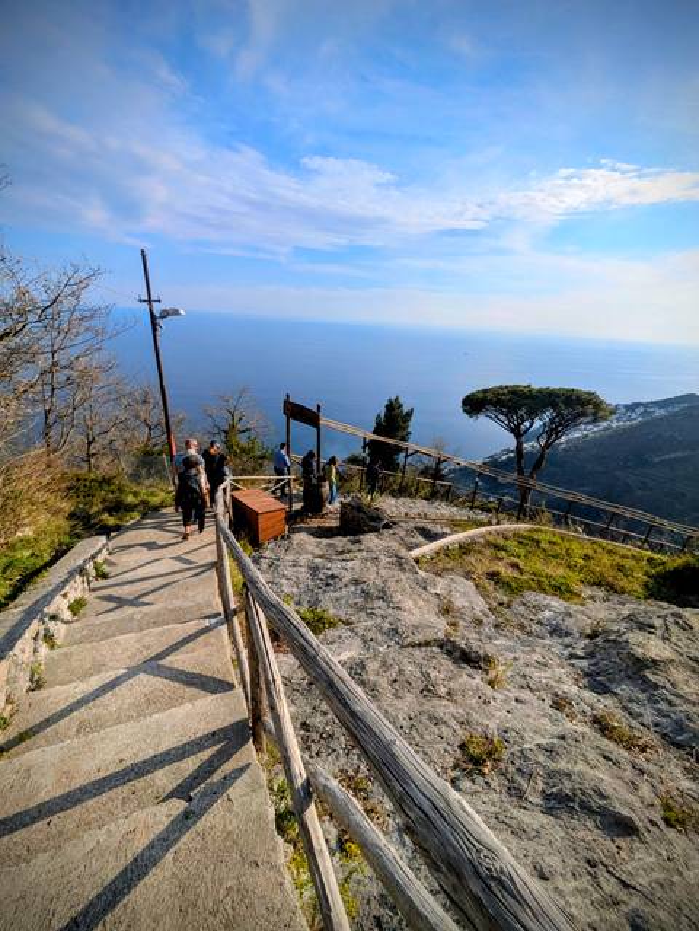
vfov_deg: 102.0
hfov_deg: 85.7
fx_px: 377
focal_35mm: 14
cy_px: 466
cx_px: 350
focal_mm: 1.83
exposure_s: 1/2604
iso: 48
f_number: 2.2
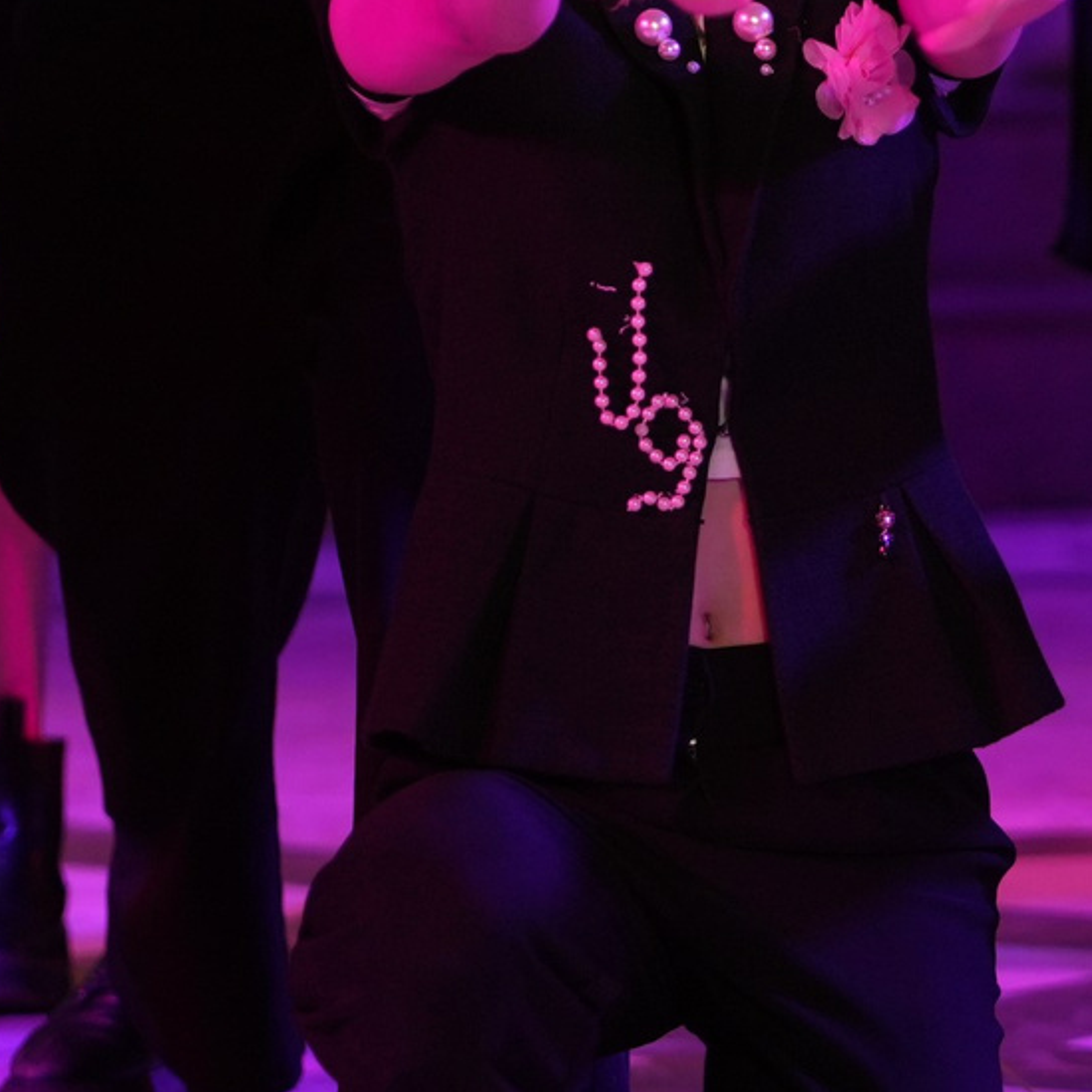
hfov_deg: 5.2
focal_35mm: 337
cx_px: 736
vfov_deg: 5.2
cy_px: -488
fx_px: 12028
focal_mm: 85
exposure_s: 1/400
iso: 800
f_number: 2.2
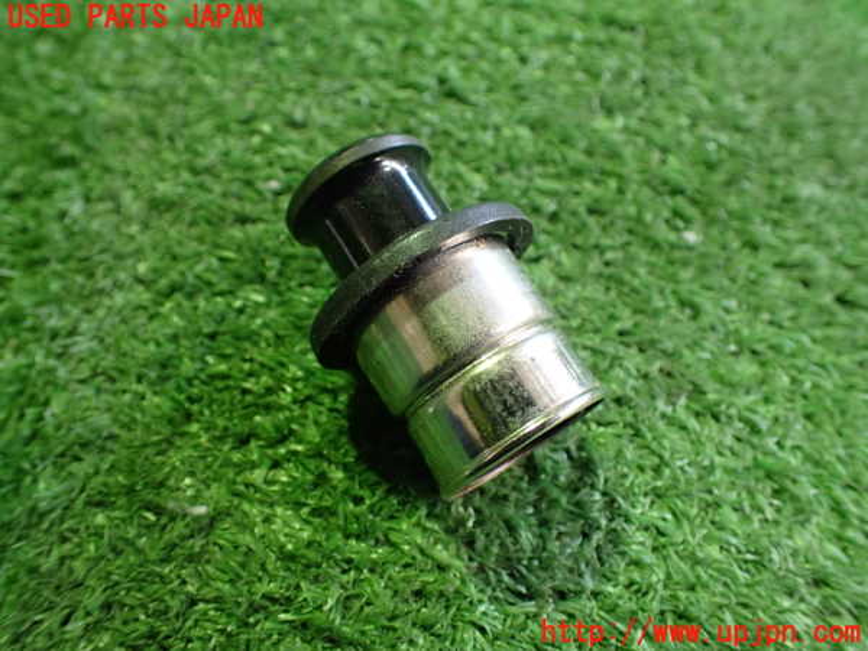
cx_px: 434
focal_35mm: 30
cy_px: 326
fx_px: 752
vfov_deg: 46.8
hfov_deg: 60.0
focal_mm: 5.4
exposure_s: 1/50
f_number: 2.3
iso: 800
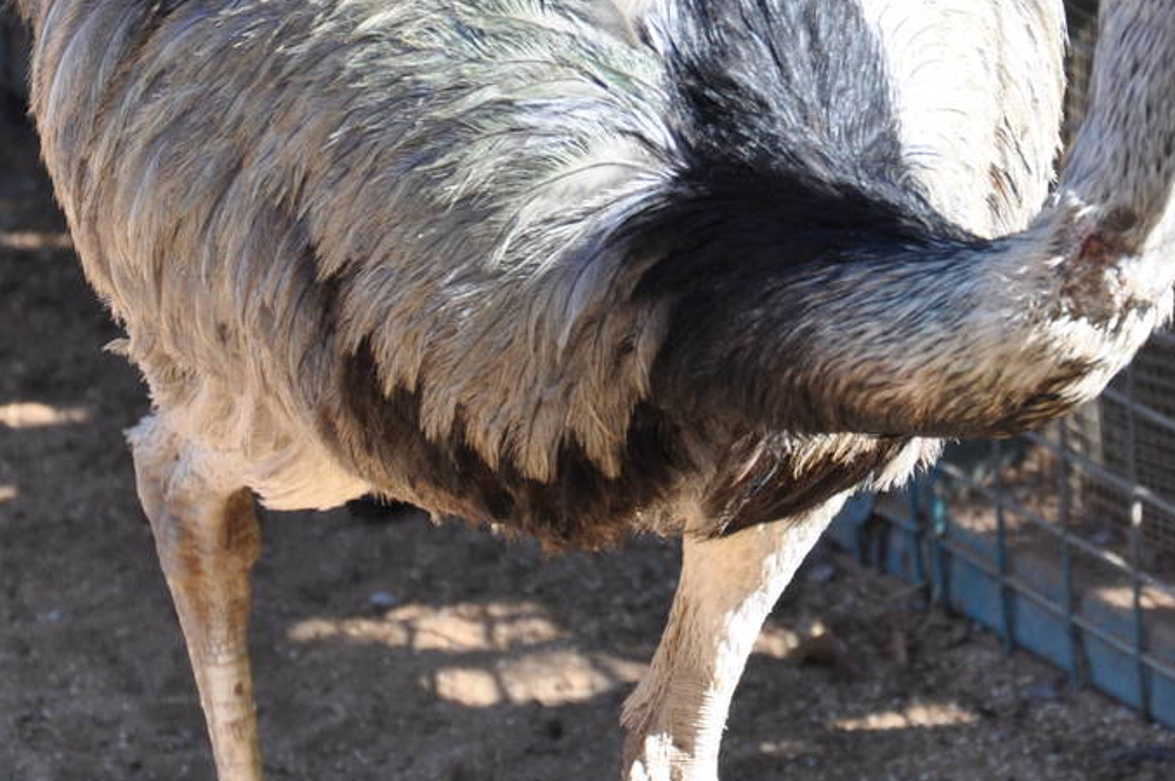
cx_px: 771
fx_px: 12136
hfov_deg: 5.5
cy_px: 105
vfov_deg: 3.7
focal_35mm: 372
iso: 400
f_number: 5.6
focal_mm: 105
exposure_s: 1/250
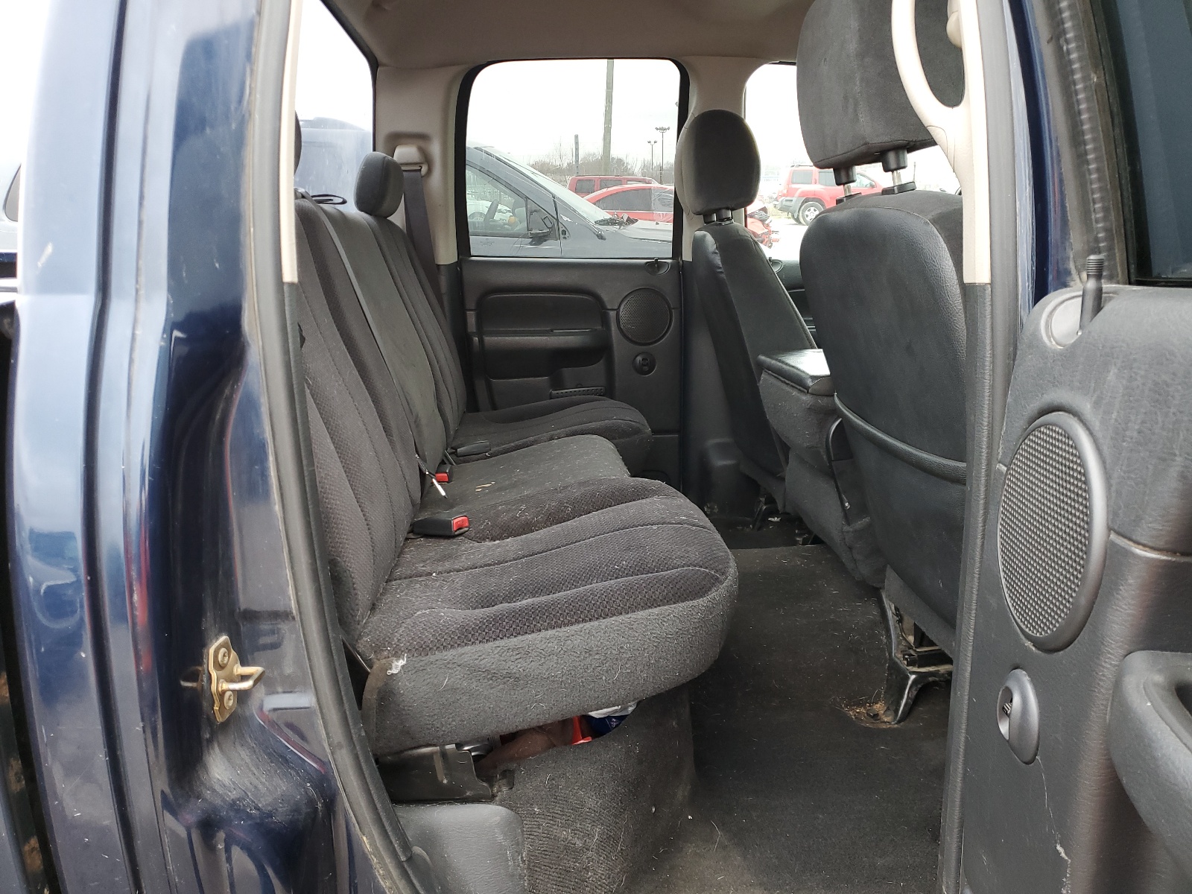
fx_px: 895
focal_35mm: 26
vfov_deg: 53.1
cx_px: 596
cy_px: 447
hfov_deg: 67.3
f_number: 1.5
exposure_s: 1/120
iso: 72
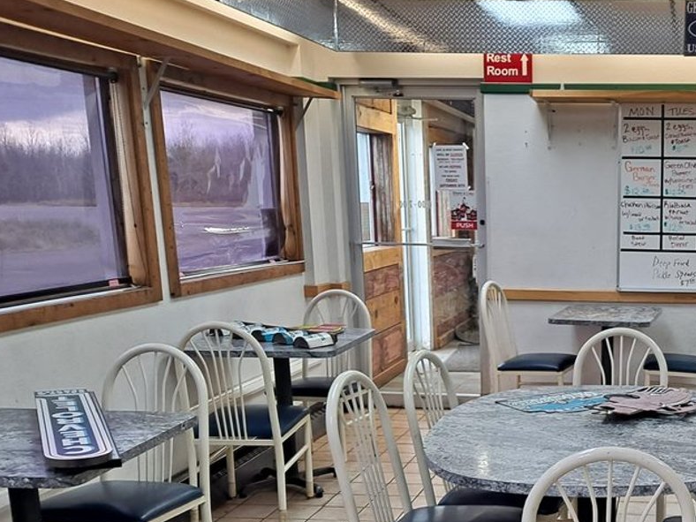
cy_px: 427
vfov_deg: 29.5
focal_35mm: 48
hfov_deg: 37.5
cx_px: 605
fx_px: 965
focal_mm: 4.6
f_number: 2
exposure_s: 1/60
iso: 40
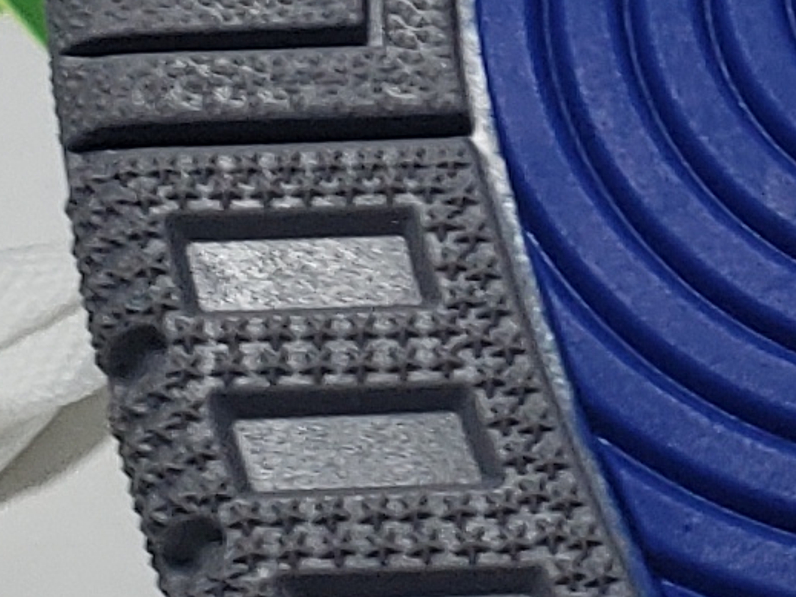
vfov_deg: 7.2
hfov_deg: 9.5
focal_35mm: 202
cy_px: -474
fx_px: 4644
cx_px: 1206
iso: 50
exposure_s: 1/305
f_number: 2.4
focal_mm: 4.3
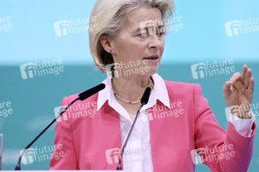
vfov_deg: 2.9
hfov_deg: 4.3
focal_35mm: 475
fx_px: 3417
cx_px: 138
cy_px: 90
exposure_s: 1/640
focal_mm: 320
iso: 8000
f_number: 5.6
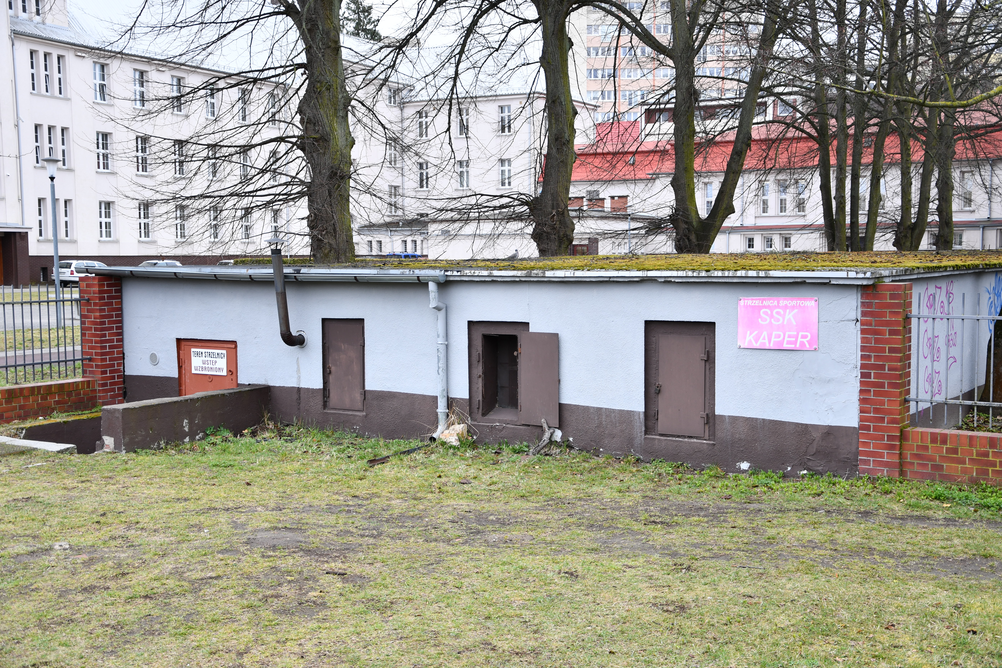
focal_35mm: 45
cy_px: 334
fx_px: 1252
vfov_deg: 29.9
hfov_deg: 43.6
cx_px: 501
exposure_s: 1/80
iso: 100
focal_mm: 30
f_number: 4.5
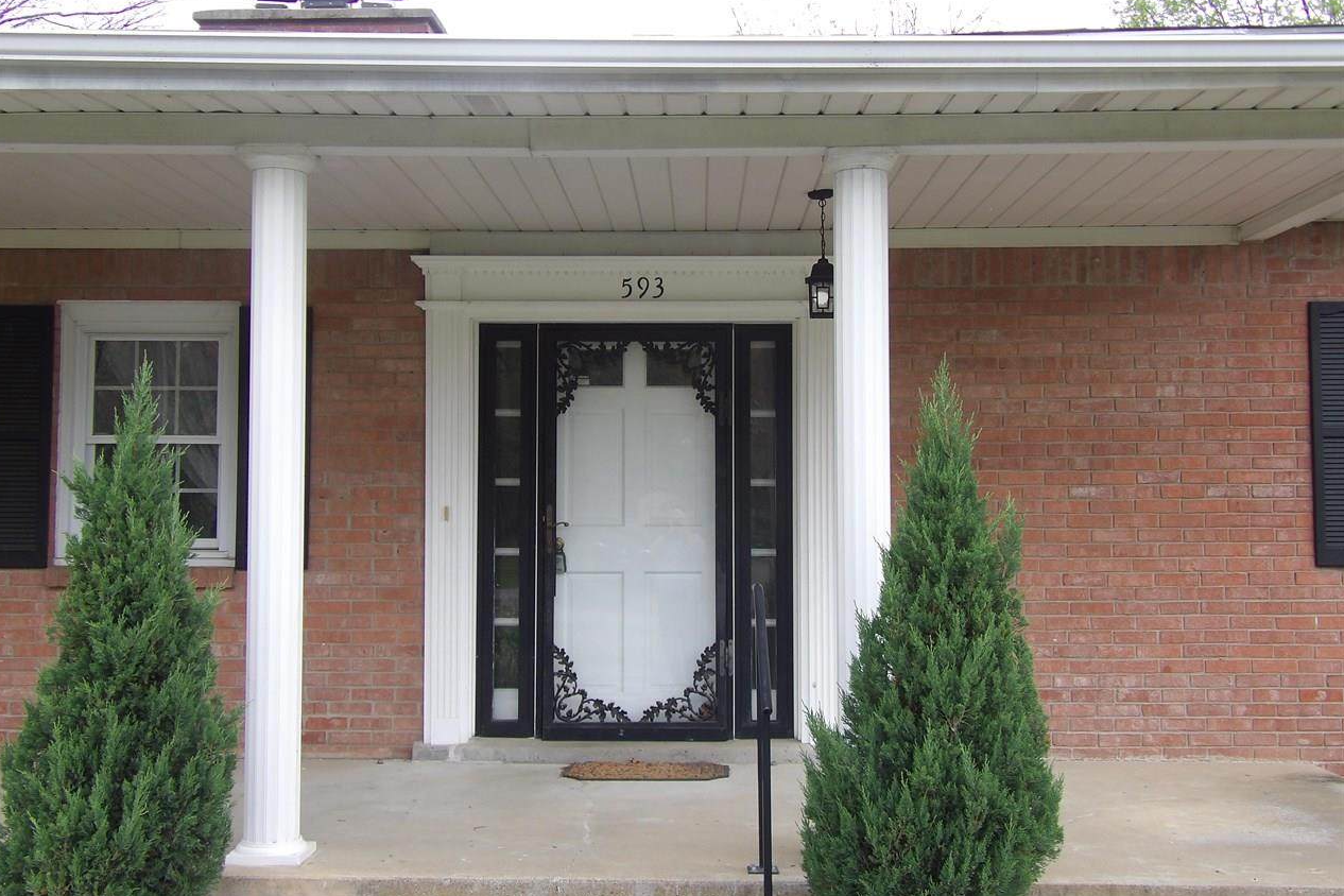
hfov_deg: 47.4
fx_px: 1531
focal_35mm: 41
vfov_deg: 32.6
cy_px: 443
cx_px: 668
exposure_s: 1/143
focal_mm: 7
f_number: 3.7
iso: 100
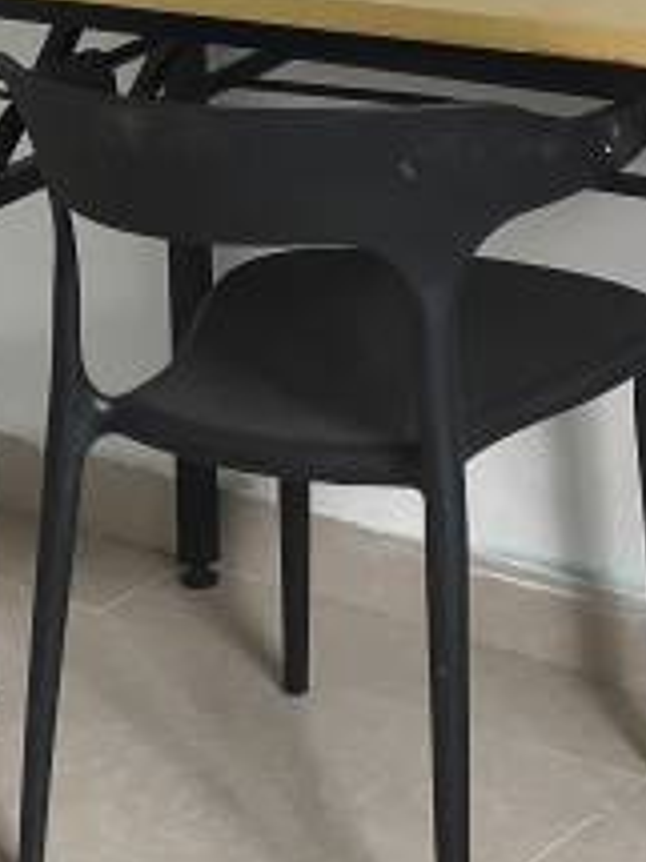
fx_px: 2839
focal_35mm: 114
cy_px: 672
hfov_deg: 11.9
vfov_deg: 17.2
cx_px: -542
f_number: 1.57
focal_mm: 5.6
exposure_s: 1/100
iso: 106
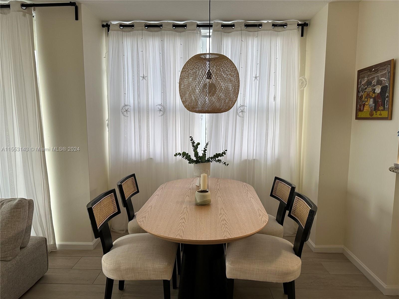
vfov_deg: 56.8
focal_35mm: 24
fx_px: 277
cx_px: 200
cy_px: 150
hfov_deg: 71.6
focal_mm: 6.86
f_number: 1.78
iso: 200
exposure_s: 1/121
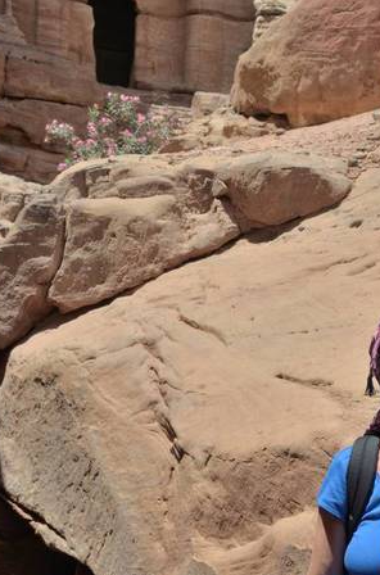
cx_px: 260
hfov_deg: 18.0
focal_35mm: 75
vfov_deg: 27.0
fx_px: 1195
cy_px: 345
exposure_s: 1/400
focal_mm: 32
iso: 100
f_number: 10
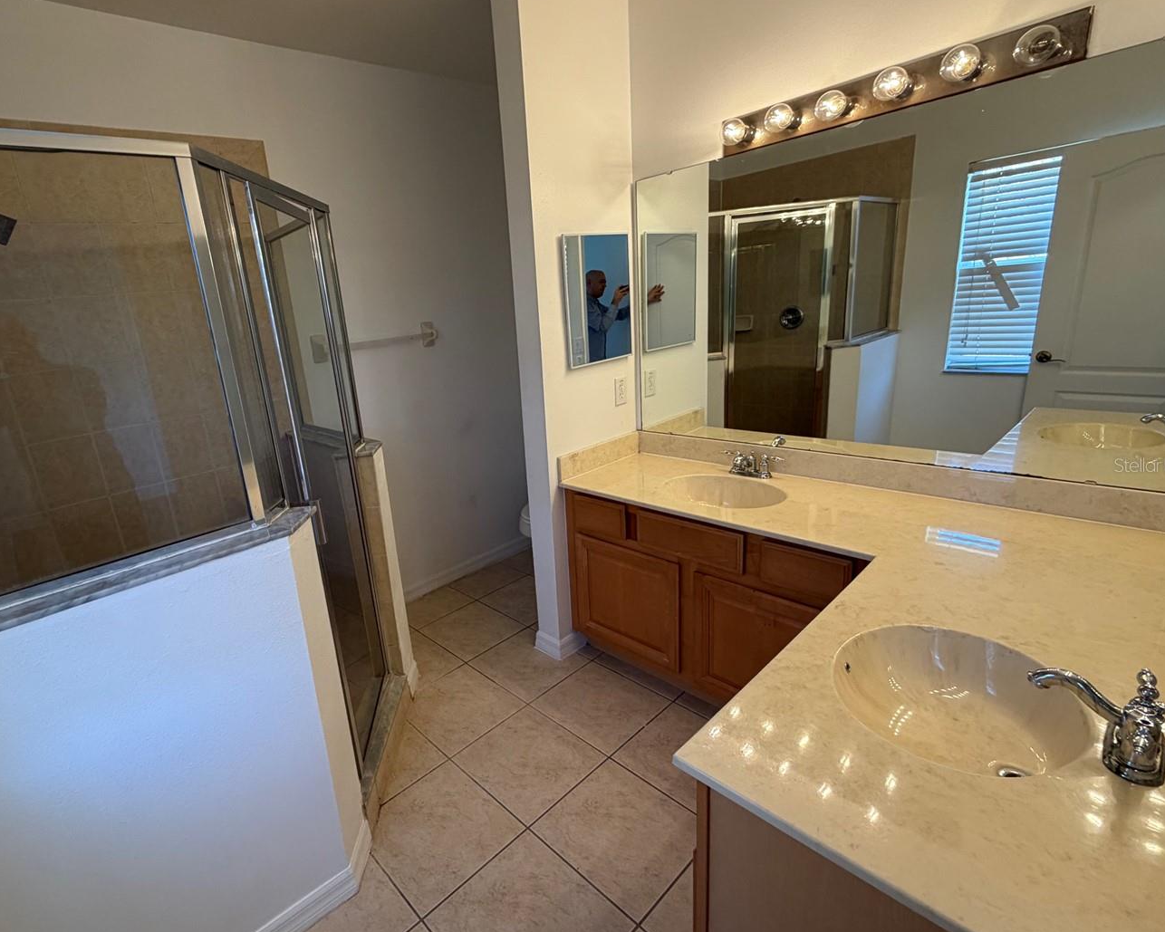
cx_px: 475
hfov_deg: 88.7
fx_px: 586
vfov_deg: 77.0
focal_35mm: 17
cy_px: 465
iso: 160
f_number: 2.2
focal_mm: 2.22
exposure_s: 1/120
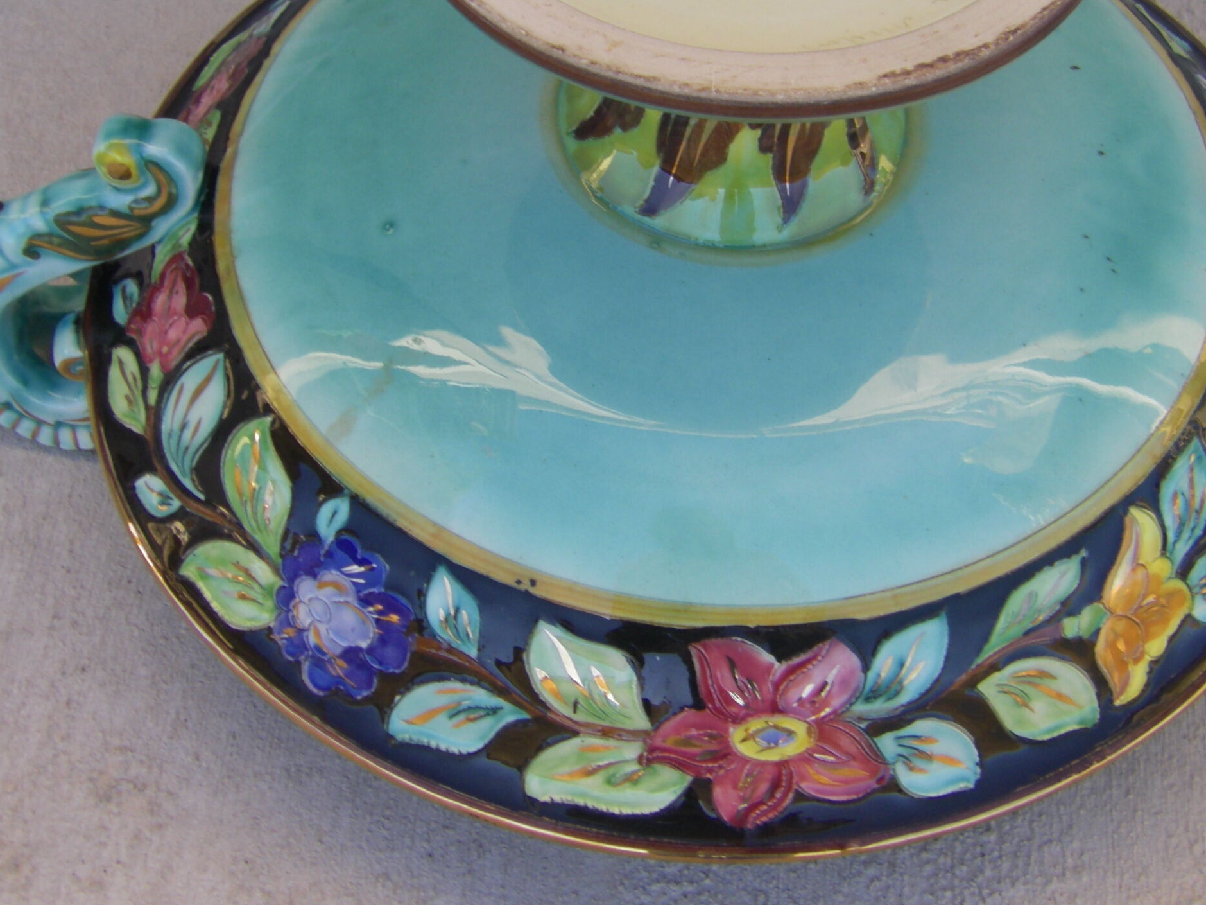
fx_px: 2299
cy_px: 331
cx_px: 689
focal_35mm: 66
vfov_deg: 22.2
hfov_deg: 29.4
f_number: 3.5
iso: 64
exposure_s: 1/100
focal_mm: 6.3
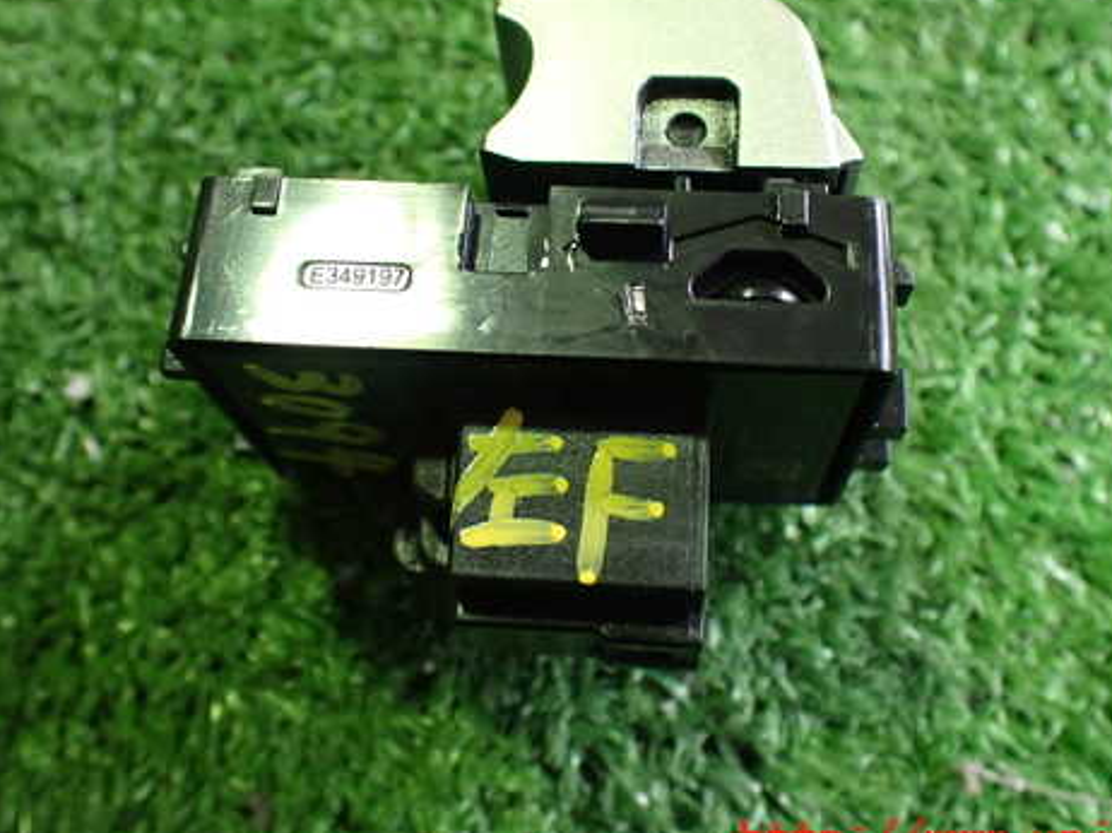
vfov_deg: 36.6
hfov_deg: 47.9
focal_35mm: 39
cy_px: 332
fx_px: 1252
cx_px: 561
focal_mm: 5.4
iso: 800
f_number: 2.3
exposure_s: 1/60
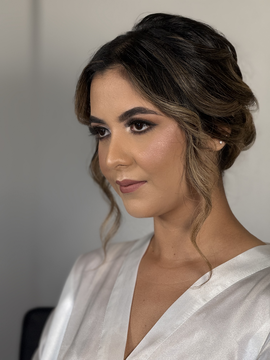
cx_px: 135
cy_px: 180
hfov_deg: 12.3
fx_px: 1248
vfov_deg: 16.4
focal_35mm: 120
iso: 250
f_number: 2.8
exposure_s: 1/120
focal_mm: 15.66
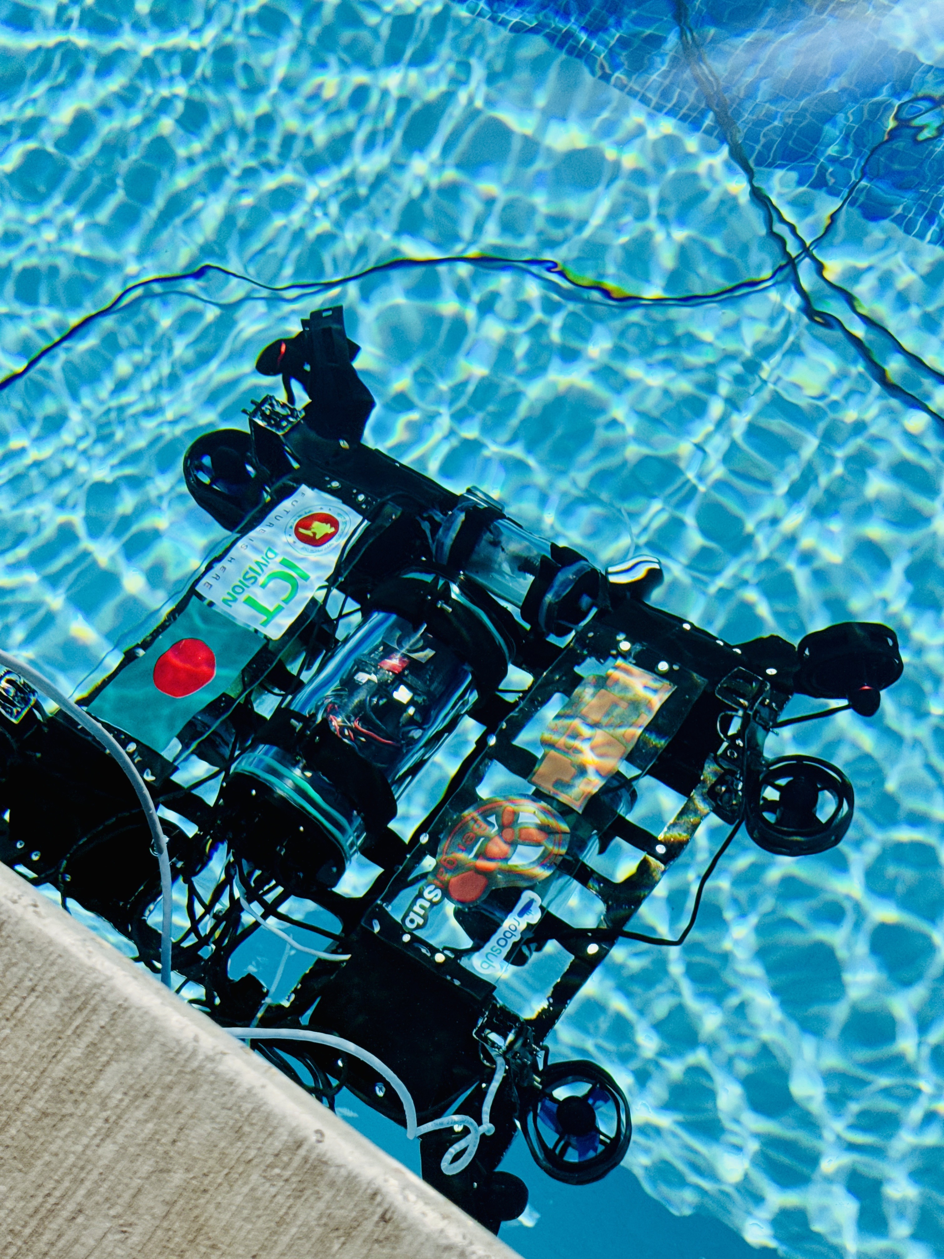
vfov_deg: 39.7
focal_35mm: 48
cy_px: 630
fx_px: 1745
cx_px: 472
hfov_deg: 30.3
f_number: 1.78
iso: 80
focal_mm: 6.76
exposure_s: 1/8772
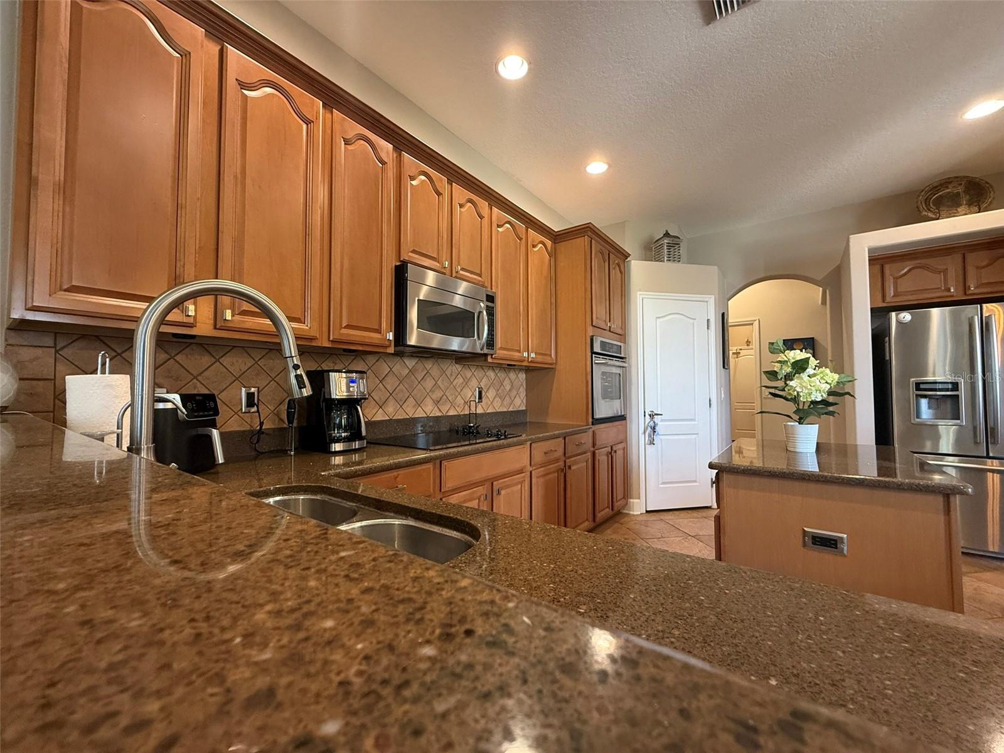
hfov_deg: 102.1
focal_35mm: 14
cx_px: 502
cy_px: 376
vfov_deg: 85.7
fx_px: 406
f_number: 2.2
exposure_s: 1/60
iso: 320
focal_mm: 2.22
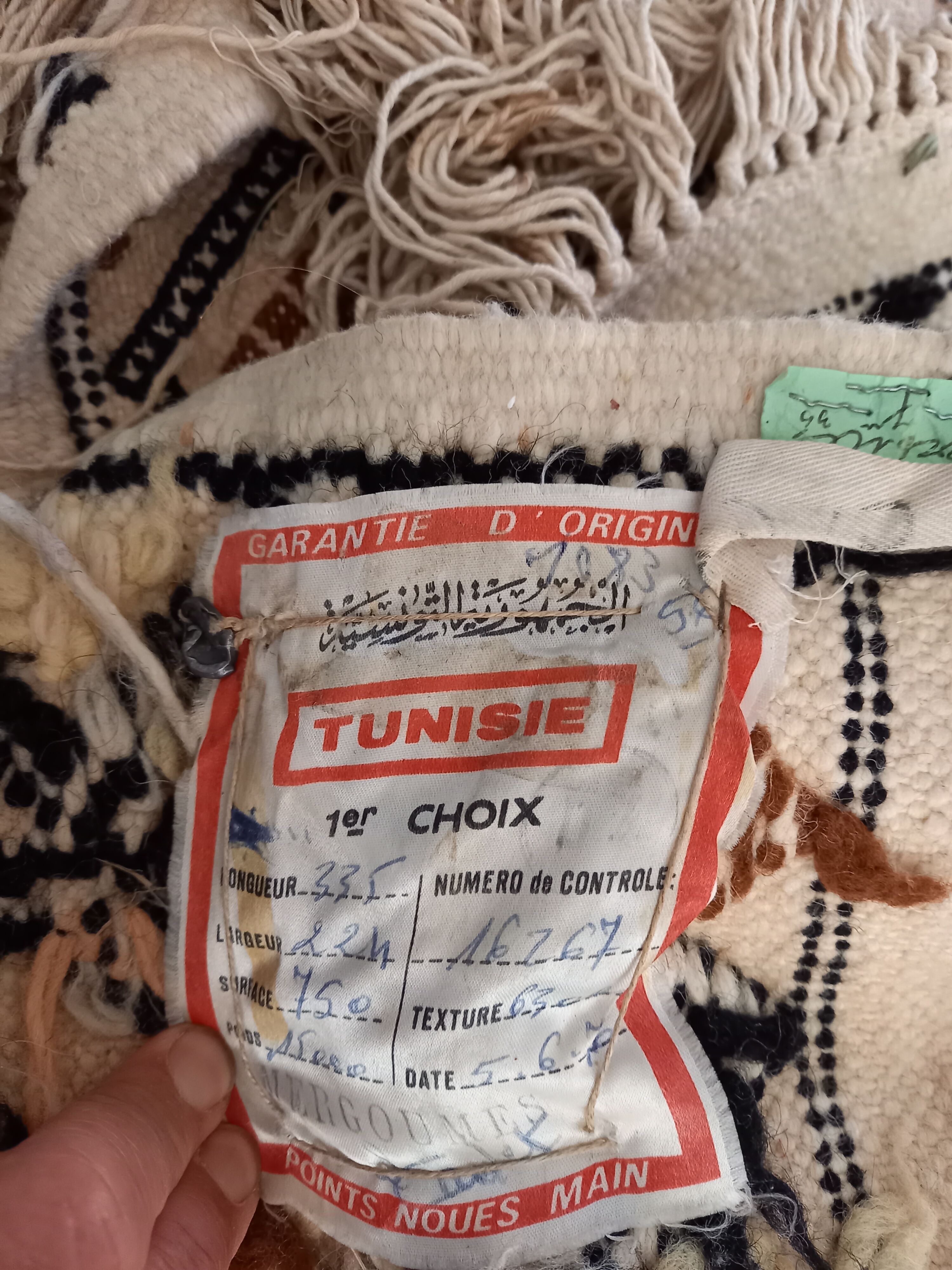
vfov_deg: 69.4
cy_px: 635
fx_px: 917
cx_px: 476
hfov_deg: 54.9
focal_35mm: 25
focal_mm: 4.65
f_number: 1.8
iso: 400
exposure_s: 1/50
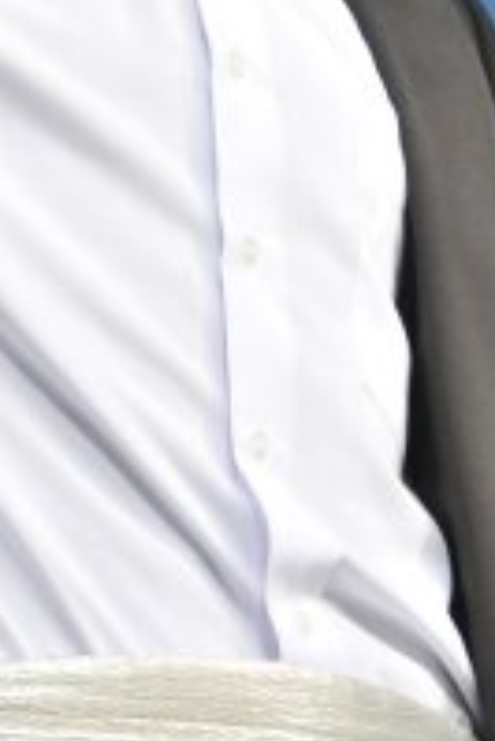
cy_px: -145
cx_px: 28
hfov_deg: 4.1
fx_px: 6969
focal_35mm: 339
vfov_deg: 6.1
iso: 1600
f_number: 2.8
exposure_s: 1/250
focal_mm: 75
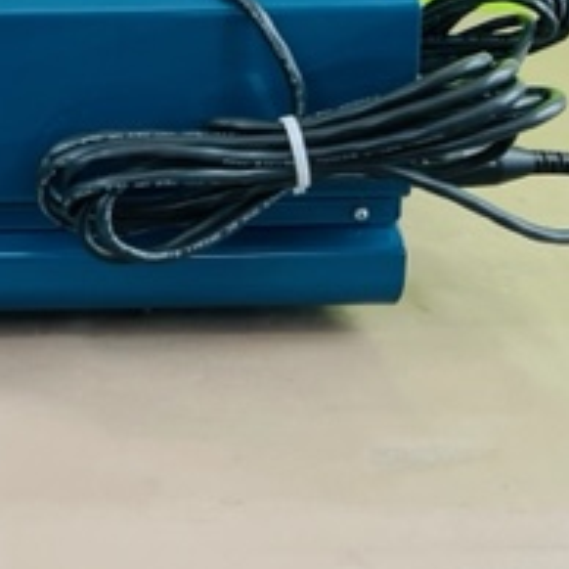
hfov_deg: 20.9
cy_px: -91
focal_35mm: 76
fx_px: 1413
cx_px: -153
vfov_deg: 21.3
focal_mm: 5.1
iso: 100
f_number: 1.6
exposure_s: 1/120
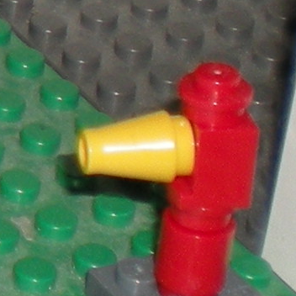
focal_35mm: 293
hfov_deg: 5.6
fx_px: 2835
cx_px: -550
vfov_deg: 5.9
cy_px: -176
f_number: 3.1
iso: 64
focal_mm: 6.3
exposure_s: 1/60
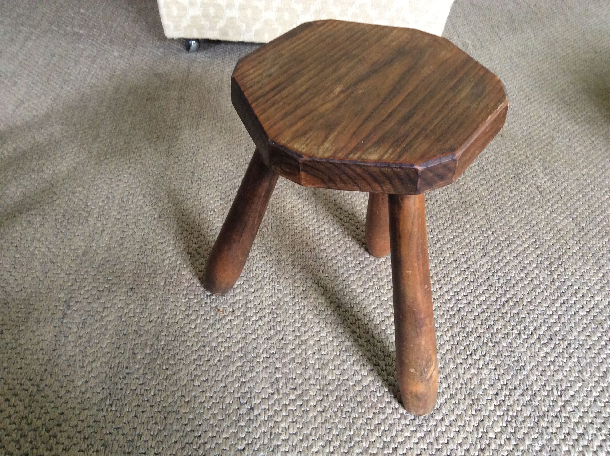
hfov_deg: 56.9
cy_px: 228
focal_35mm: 32
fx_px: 563
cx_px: 305
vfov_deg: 44.1
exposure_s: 1/25
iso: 160
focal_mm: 3.3
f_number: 2.4
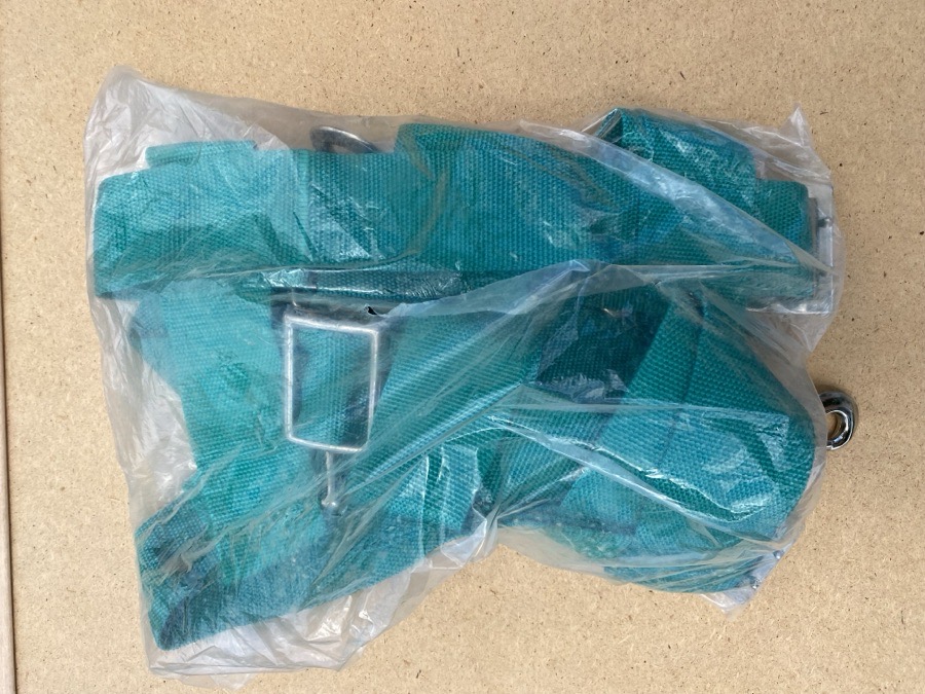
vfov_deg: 53.1
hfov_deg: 67.3
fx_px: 695
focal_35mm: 26
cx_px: 462
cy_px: 347
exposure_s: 1/1754
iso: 32
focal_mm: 4.25
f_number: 1.8
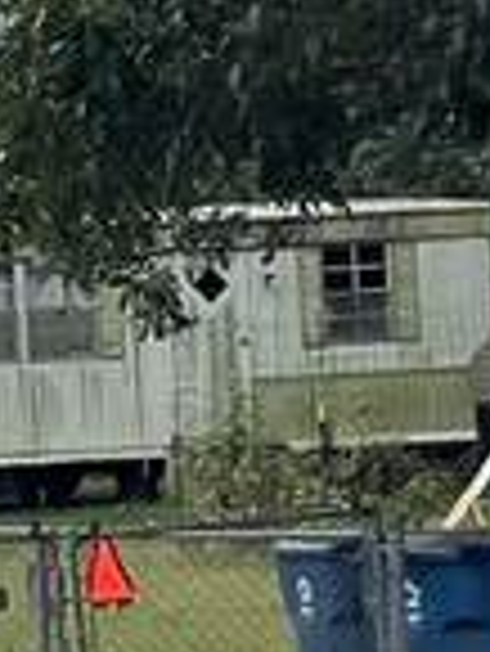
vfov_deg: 8.6
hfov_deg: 5.3
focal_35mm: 230
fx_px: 4335
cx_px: -1749
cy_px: 423
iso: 32
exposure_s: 1/5051
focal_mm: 4.2
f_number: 1.6
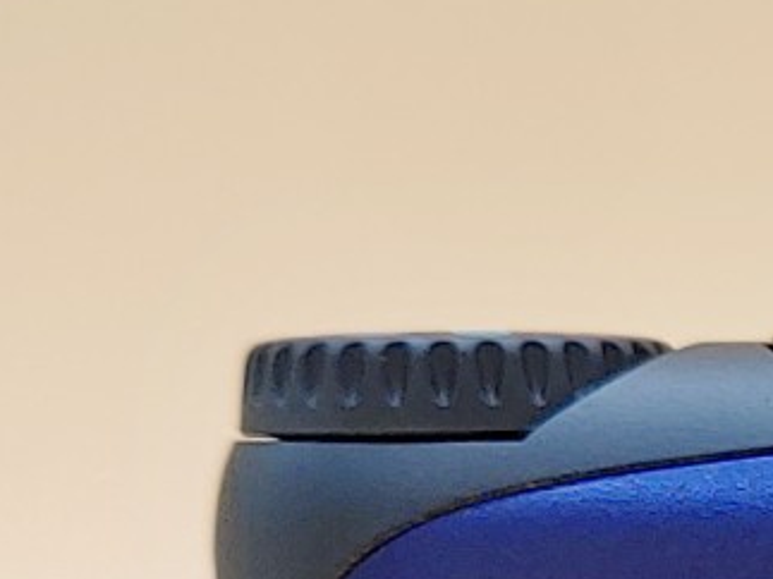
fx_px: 3884
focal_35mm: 174
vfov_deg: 8.2
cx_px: 1484
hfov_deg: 10.5
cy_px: 1029
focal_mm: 4.36
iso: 50
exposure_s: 1/64
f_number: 1.8
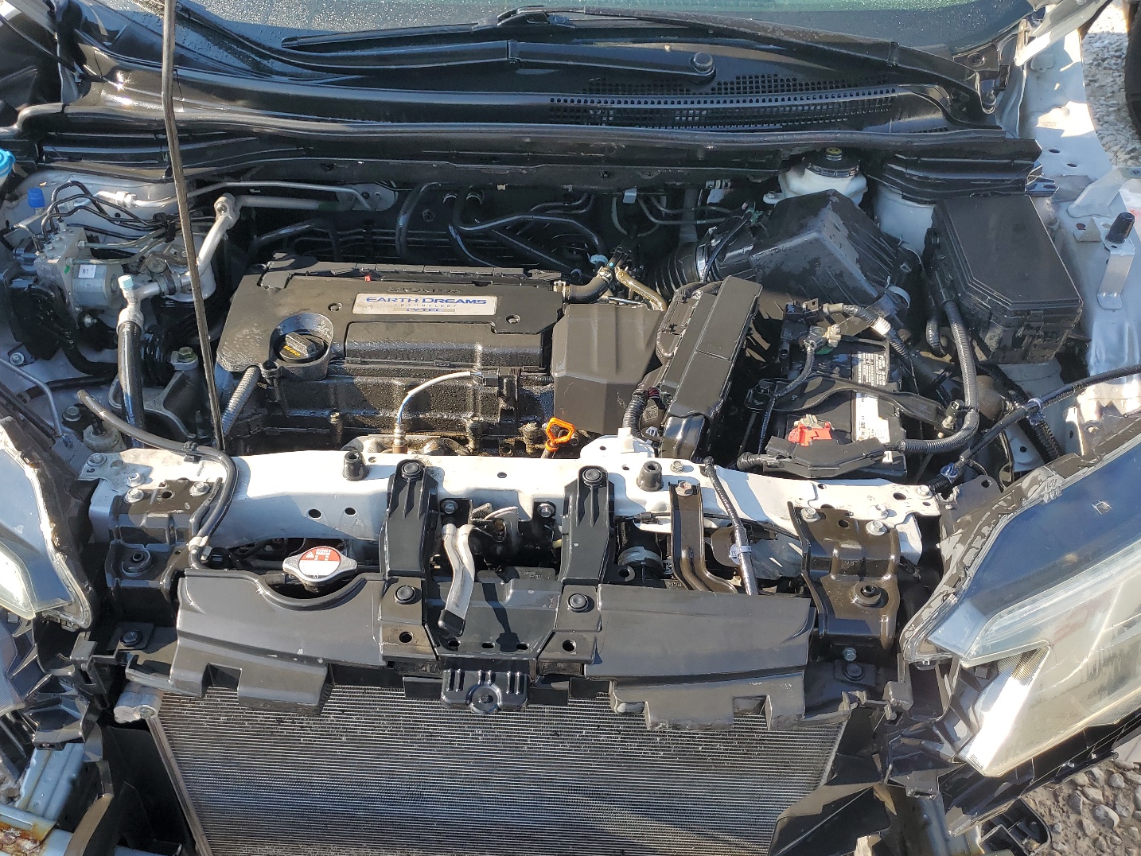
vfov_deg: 48.2
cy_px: 465
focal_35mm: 29
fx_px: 956
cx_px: 512
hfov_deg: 61.5
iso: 50
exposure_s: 1/714
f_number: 1.5
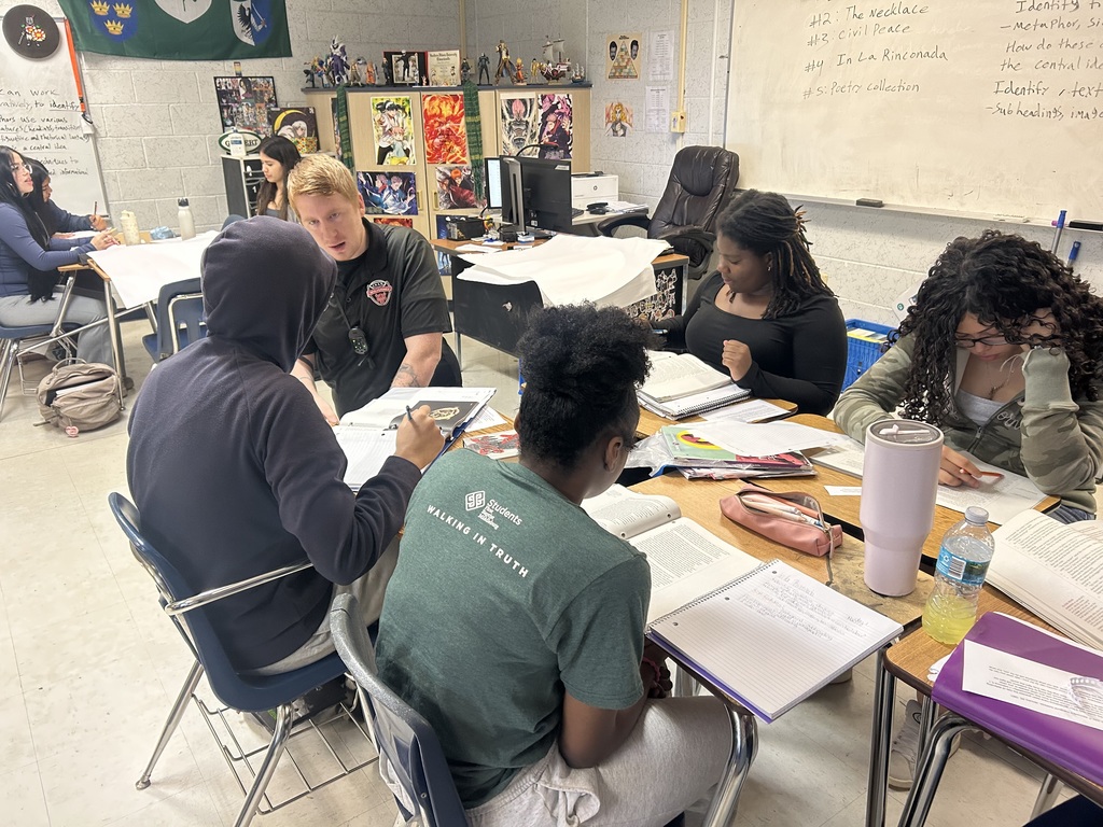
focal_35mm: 26
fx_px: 828
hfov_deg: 67.3
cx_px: 552
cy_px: 414
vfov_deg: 53.1
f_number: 1.5
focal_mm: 5.7
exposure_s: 1/60
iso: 200
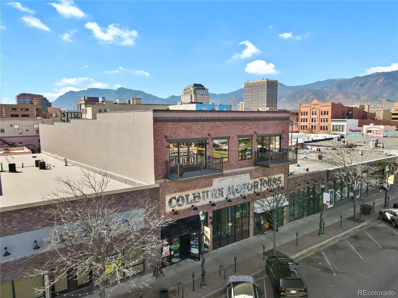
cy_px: 149
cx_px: 199
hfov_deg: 71.6
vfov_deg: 56.8
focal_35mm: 24
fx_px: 276
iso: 100
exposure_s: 1/250
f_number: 2.8
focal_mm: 4.5
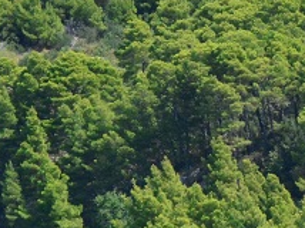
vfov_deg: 3.2
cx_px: 673
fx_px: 4145
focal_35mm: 471
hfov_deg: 4.1
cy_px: 64
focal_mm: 70
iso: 2000
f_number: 5.6
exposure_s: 1/6400
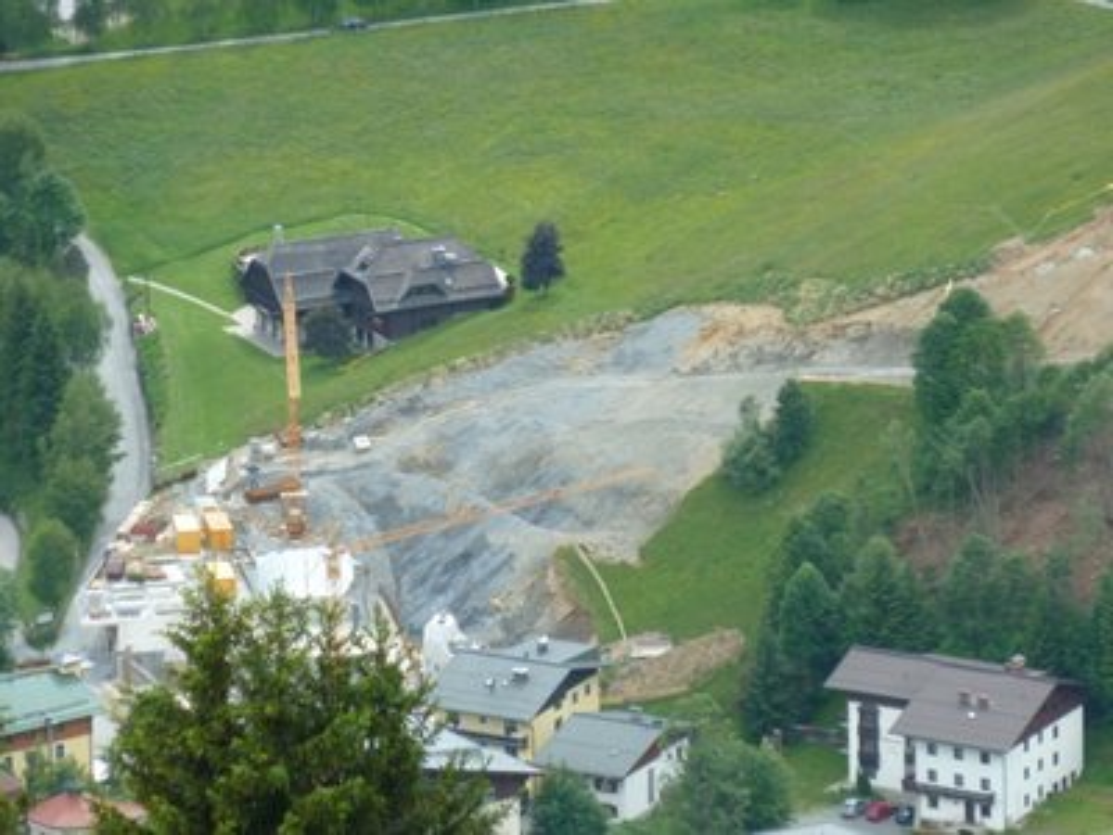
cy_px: 418
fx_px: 10450
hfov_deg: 6.1
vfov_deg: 4.6
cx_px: 556
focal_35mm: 325
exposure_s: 1/250
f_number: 4.9
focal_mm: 49.2
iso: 200
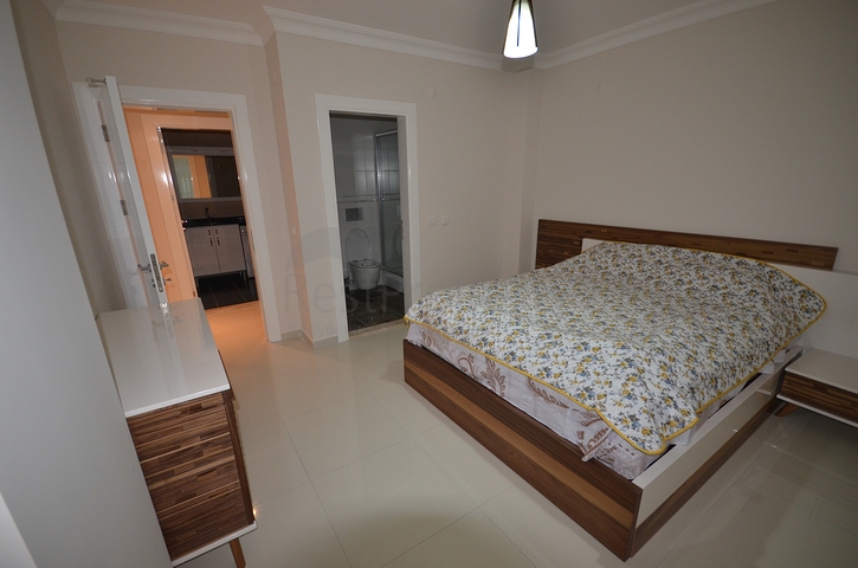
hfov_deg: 100.5
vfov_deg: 77.1
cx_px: 429
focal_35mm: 15
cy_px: 284
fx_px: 357
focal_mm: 10
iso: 800
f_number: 4
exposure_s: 1/60
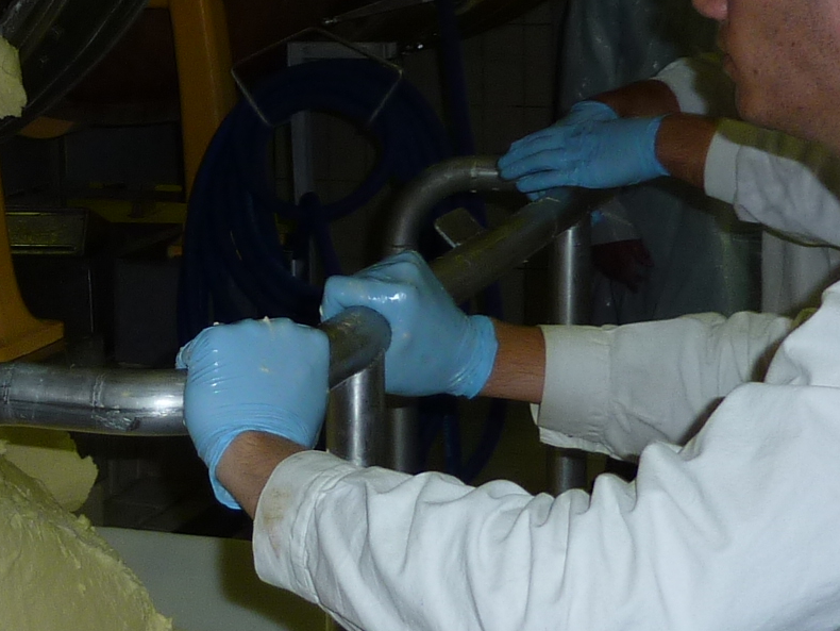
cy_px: 123
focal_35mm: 81
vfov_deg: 18.1
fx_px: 1966
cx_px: -33
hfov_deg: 23.0
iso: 100
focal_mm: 4.1
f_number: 3.3
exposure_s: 1/30
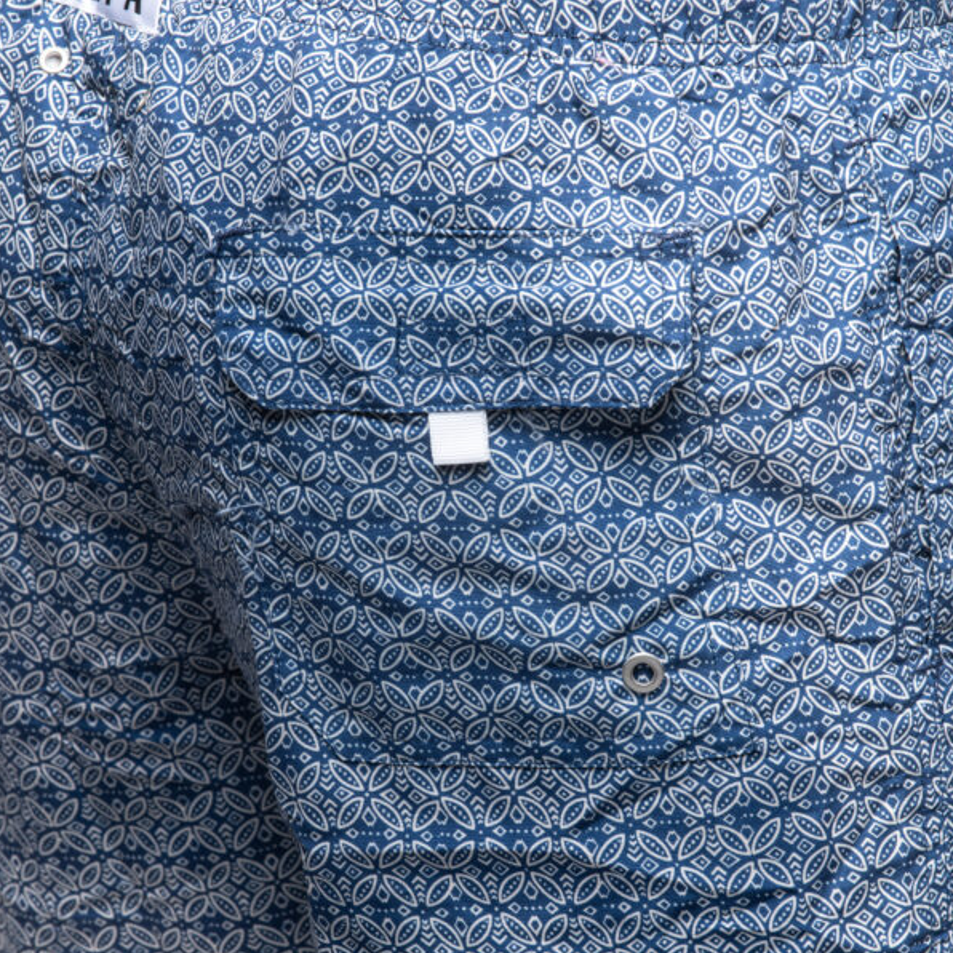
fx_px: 7008
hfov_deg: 7.8
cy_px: 542
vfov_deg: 7.8
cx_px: 475
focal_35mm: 225
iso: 200
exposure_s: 1/125
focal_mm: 175
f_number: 16
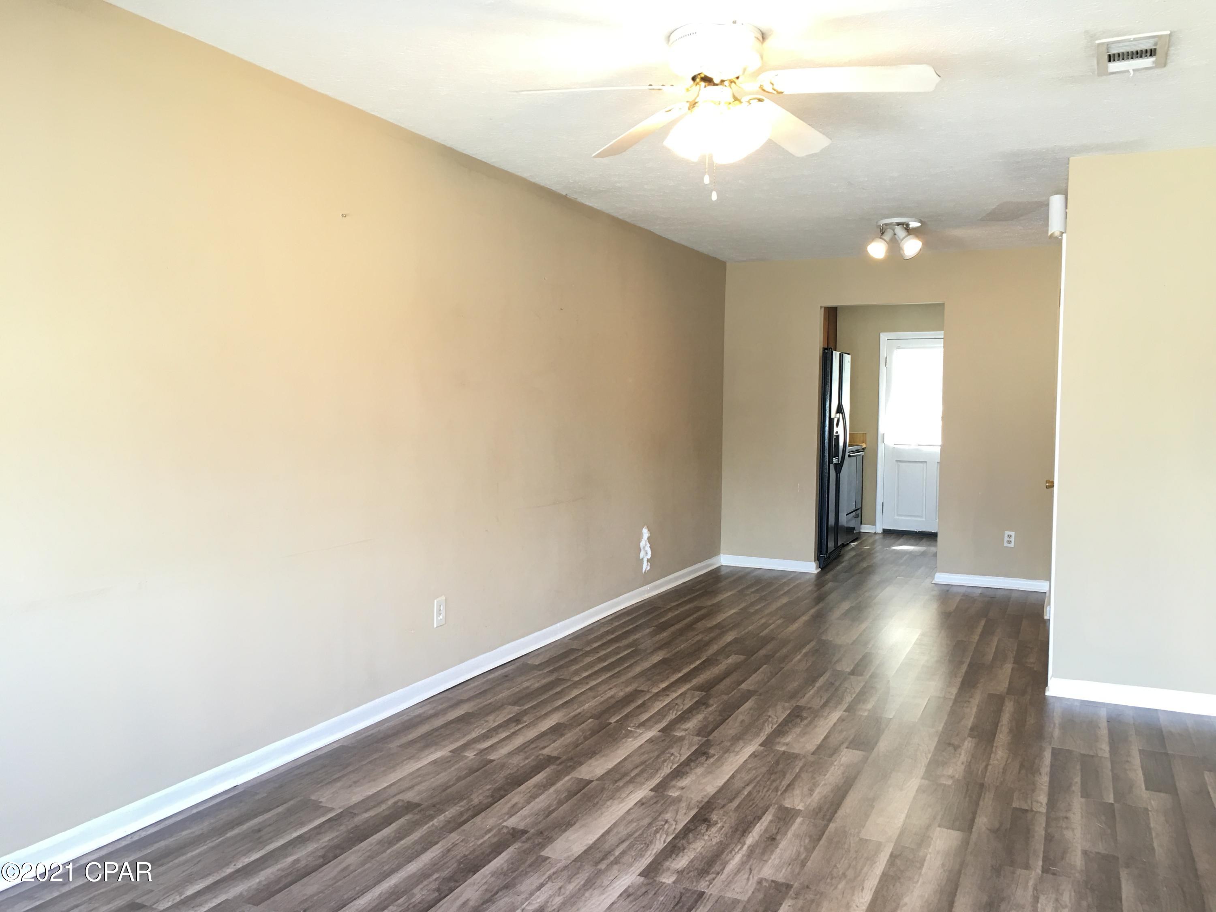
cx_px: 608
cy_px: 456
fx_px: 1019
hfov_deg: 61.7
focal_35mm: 29
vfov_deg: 48.2
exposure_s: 1/15
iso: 25
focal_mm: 4.15
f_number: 2.2
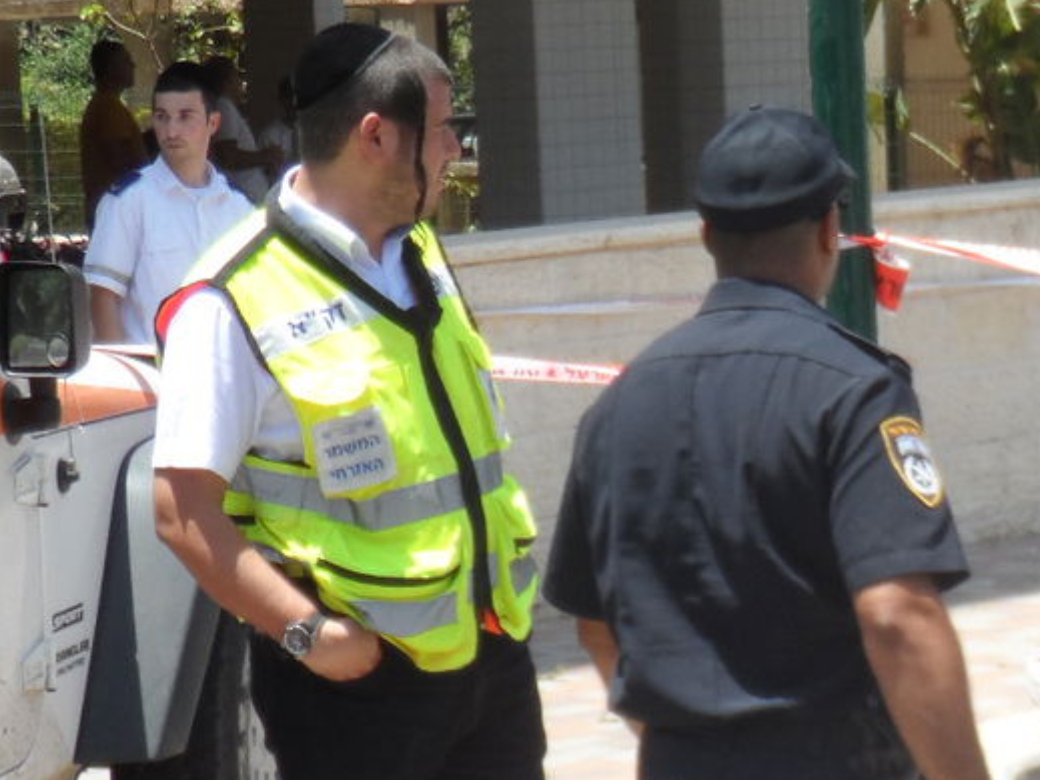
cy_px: 880
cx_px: 1399
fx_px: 4295
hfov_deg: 13.3
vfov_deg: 10.2
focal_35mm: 143
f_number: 4
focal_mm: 8.7
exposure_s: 1/250
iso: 80
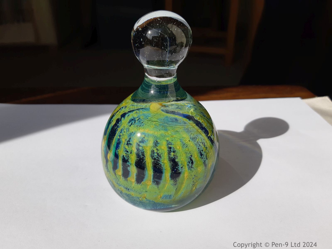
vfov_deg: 53.1
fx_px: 249
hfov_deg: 67.3
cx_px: 166
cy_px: 124
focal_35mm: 26
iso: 40
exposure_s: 1/3040
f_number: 1.7
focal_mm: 3.93
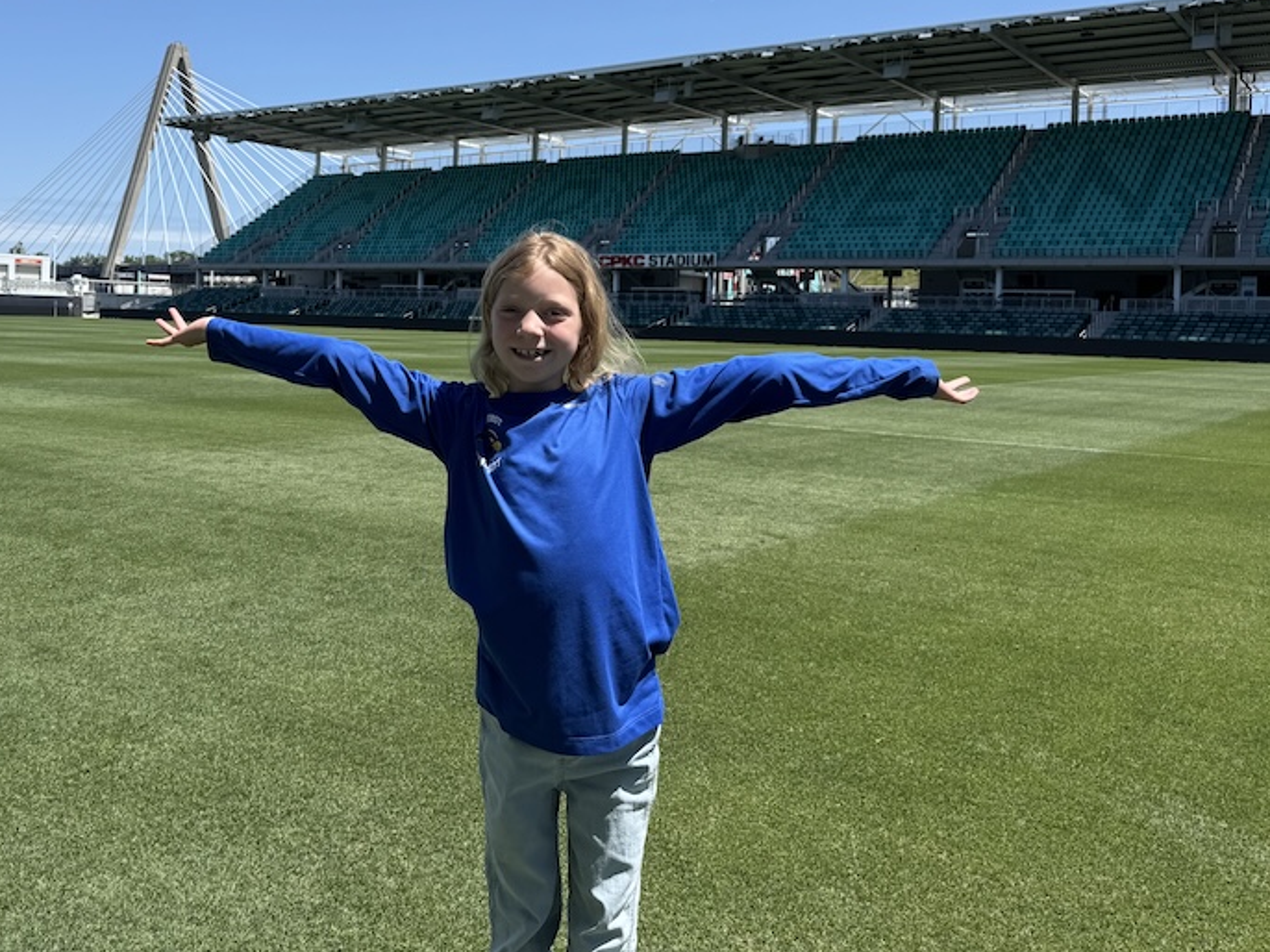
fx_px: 1284
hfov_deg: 51.1
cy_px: 343
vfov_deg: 40.3
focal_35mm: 35
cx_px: 367
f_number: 1.78
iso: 80
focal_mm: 6.76
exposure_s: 1/4049
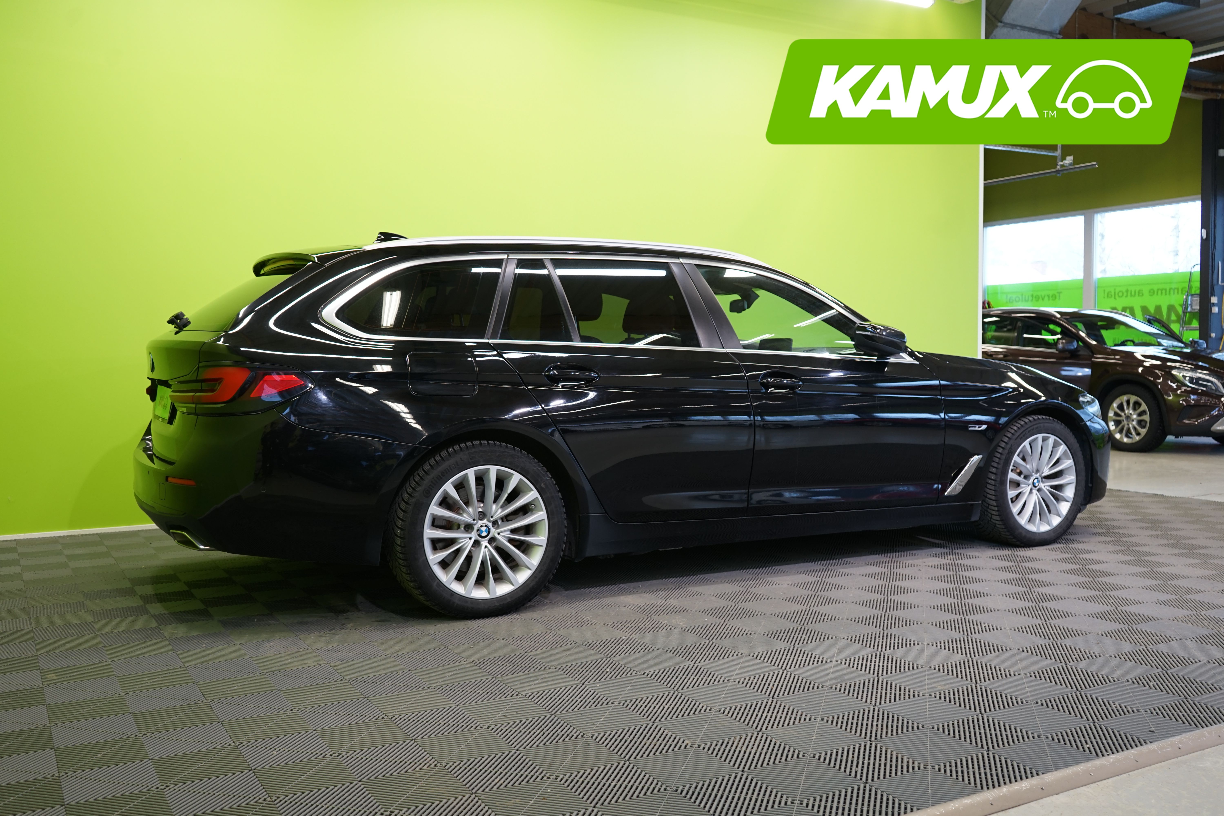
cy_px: 408
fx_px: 1054
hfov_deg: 60.3
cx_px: 612
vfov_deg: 42.3
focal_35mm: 31
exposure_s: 1/30
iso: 500
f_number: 5
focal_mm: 31
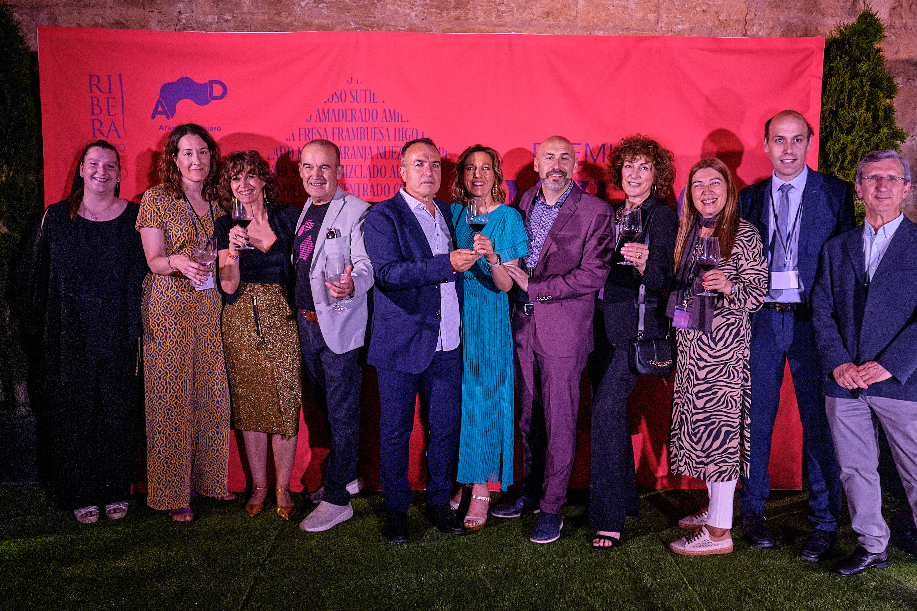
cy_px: 289
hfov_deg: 57.2
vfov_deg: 40.0
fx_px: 841
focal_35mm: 33
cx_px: 471
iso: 3200
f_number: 4
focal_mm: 15.1
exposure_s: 1/200
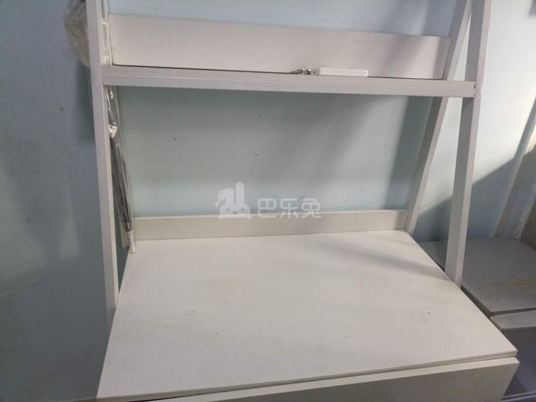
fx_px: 403
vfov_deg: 53.1
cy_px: 201
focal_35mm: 26
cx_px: 268
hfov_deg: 67.3
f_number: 1.8
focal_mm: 4.65
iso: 1490
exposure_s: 1/33.3
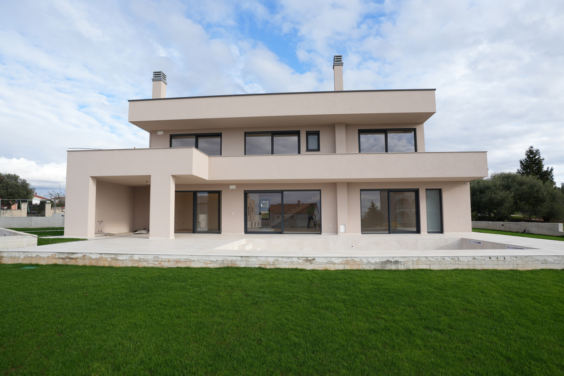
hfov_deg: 96.7
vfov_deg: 73.7
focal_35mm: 16
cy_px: 188
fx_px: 251
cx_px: 282
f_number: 5.6
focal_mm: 16
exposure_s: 1/250
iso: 100
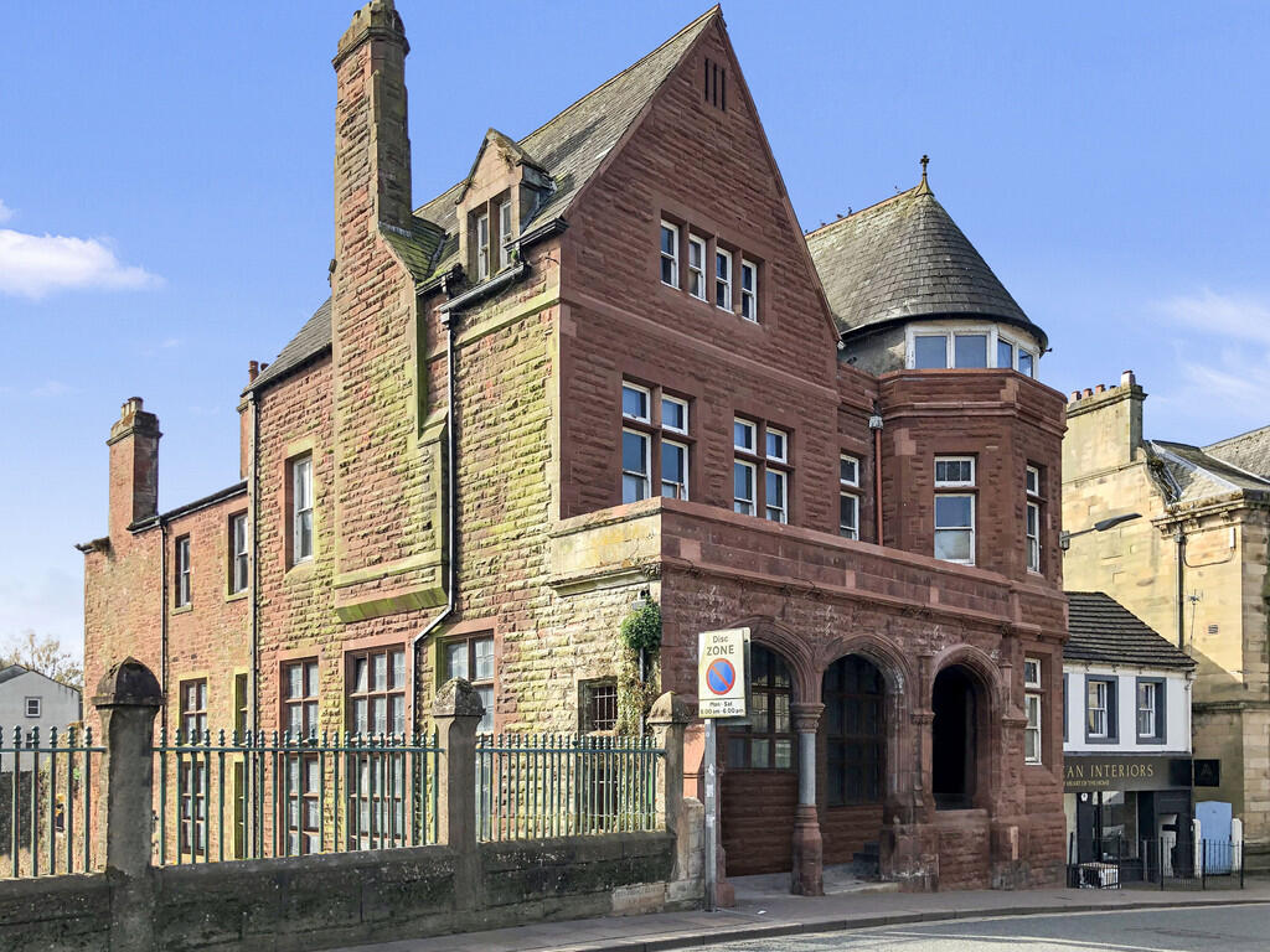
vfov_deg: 49.7
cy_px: 476
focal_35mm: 28
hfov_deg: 63.4
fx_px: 1027
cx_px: 635
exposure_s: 1/1000
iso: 20
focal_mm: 4
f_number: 1.8
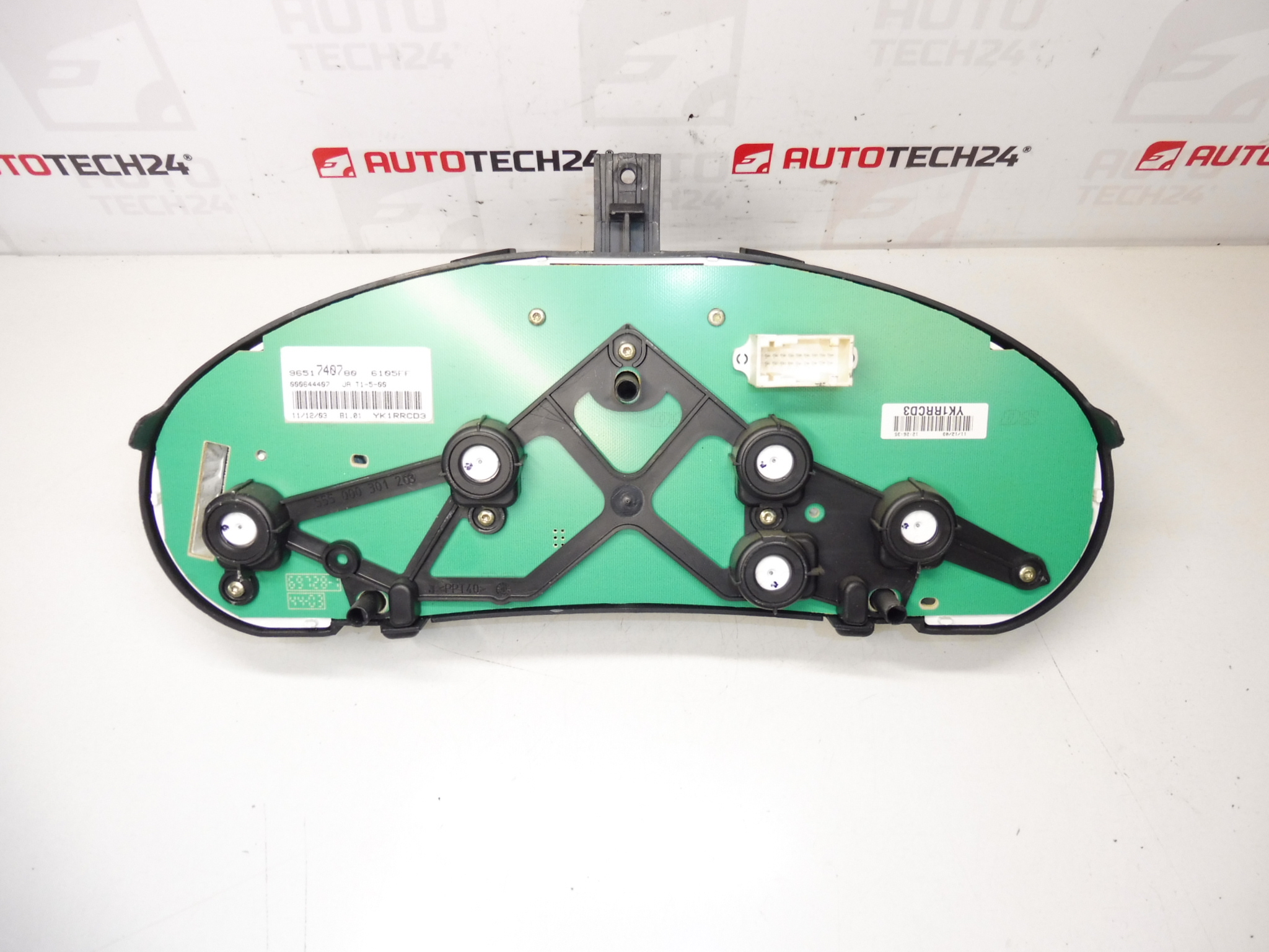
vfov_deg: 56.8
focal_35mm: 24
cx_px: 634
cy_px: 476
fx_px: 880
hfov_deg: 71.6
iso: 200
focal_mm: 4.3
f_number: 3.5
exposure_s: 1/100
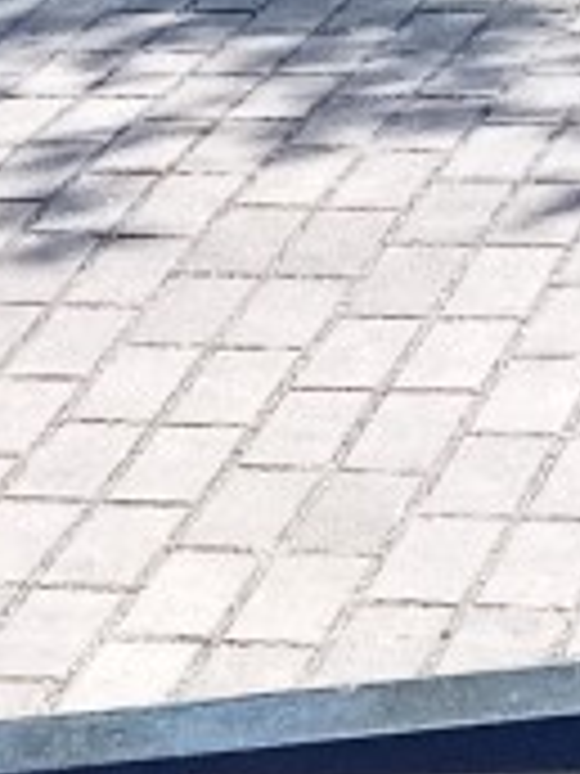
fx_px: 2167
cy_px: 1107
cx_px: 103
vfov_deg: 18.3
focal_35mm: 97
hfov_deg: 15.1
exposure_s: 1/629
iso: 108
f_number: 1.8
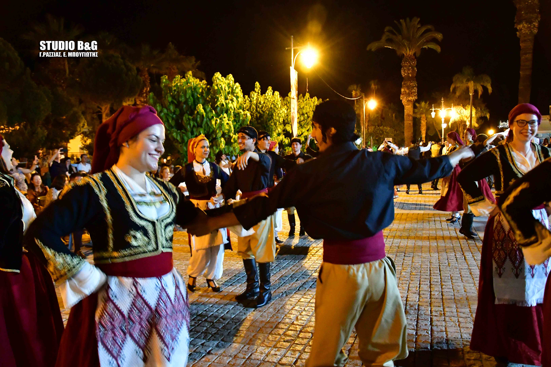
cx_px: 276
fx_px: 413
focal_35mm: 27
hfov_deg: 67.4
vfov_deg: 47.9
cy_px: 184
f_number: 3.5
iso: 12800
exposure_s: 1/60
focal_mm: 18
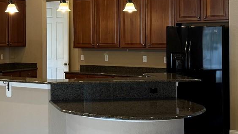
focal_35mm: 74
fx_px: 467
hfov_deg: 27.9
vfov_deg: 16.2
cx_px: 41
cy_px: 31
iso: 160
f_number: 1.78
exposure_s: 1/60
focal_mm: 6.76
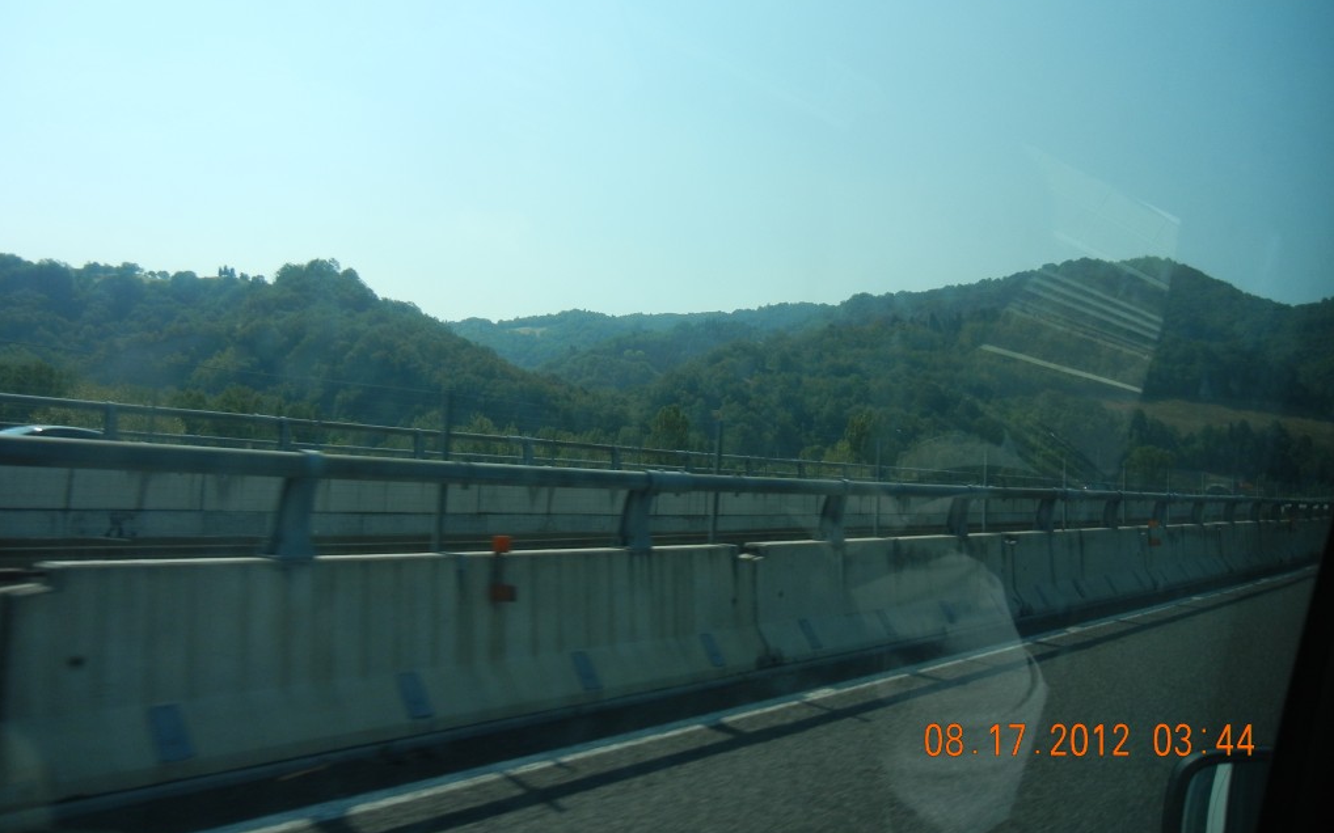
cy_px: 342
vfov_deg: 39.3
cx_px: 666
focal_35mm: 32
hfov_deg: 59.7
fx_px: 1163
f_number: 7
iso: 160
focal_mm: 5.4
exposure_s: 1/487
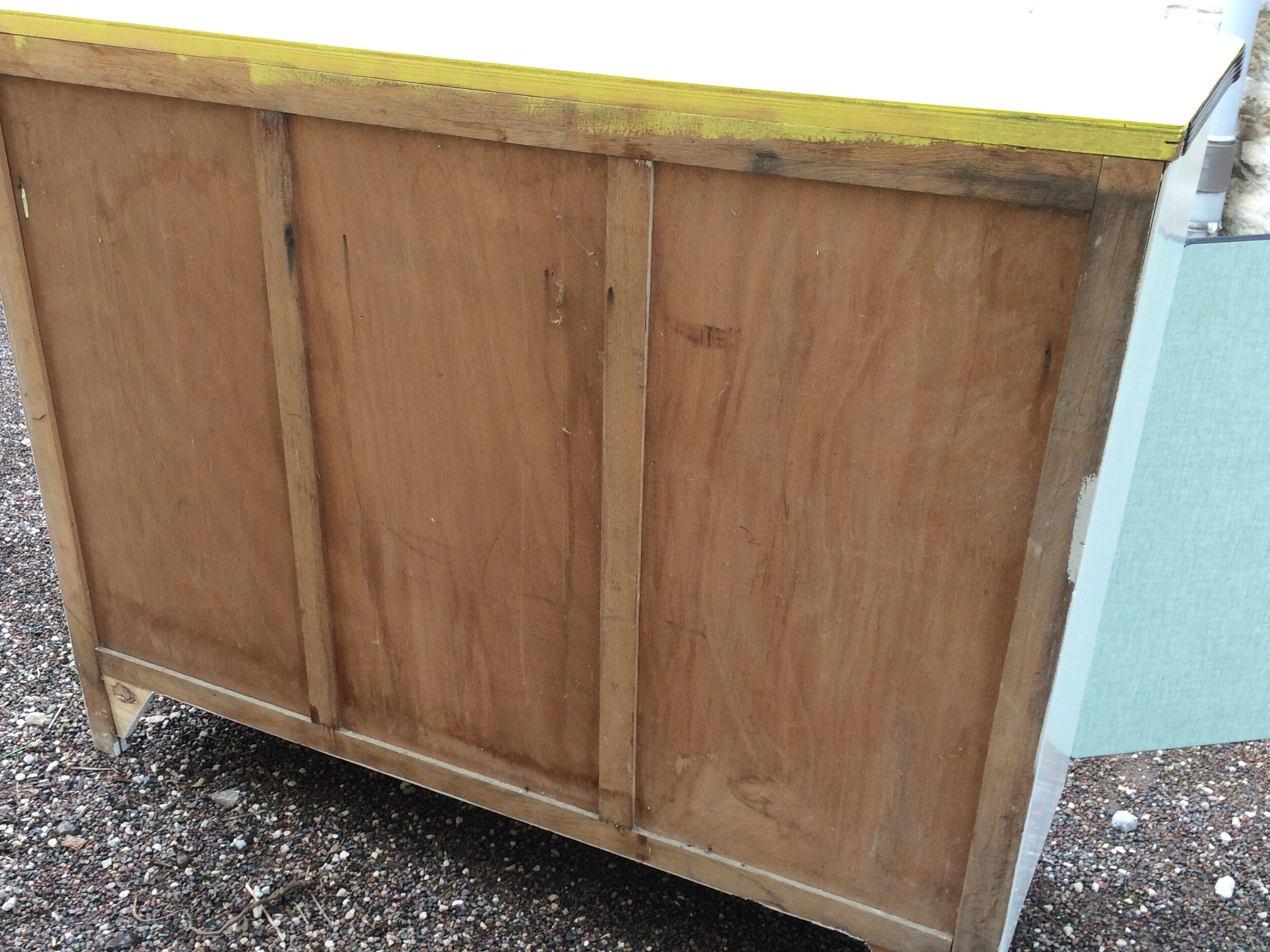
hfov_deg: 48.8
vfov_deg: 37.5
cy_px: 587
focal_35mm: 38
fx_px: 1394
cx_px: 529
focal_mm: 4.15
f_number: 2.2
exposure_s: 1/100
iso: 64
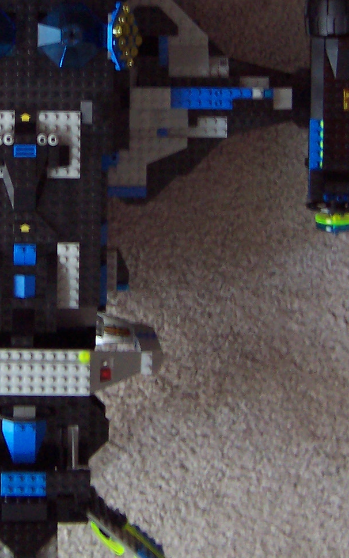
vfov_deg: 25.1
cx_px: 55
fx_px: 1217
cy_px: 60
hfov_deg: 16.2
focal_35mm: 80
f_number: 2.8
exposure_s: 1/8
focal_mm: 5.6
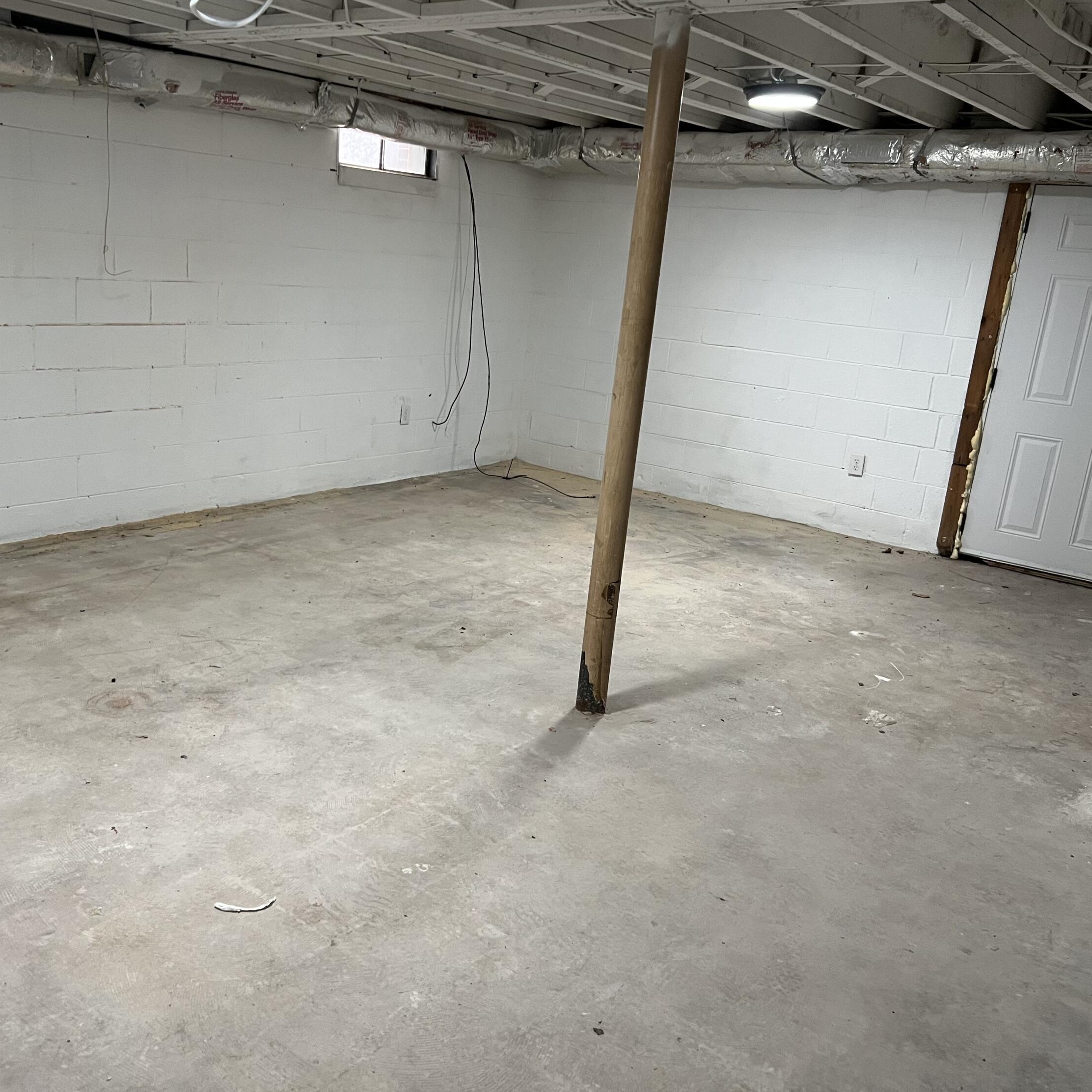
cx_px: 455
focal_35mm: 31
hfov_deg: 52.3
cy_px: 542
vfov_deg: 52.5
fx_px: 1106
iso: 125
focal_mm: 5.7
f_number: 1.5
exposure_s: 1/60
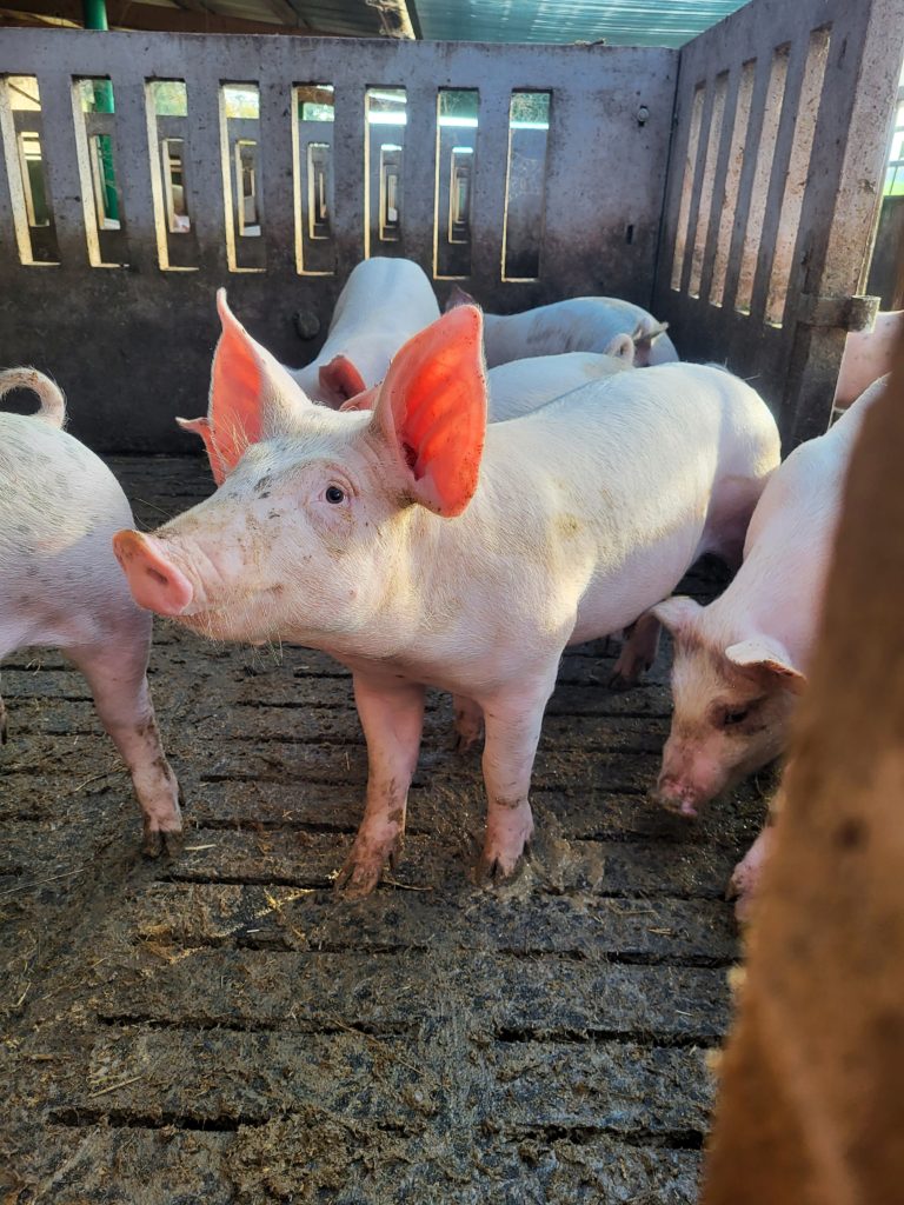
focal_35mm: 26
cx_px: 452
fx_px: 905
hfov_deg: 53.1
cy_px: 602
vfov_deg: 67.3
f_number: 1.8
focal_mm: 5.4
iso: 100
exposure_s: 1/100
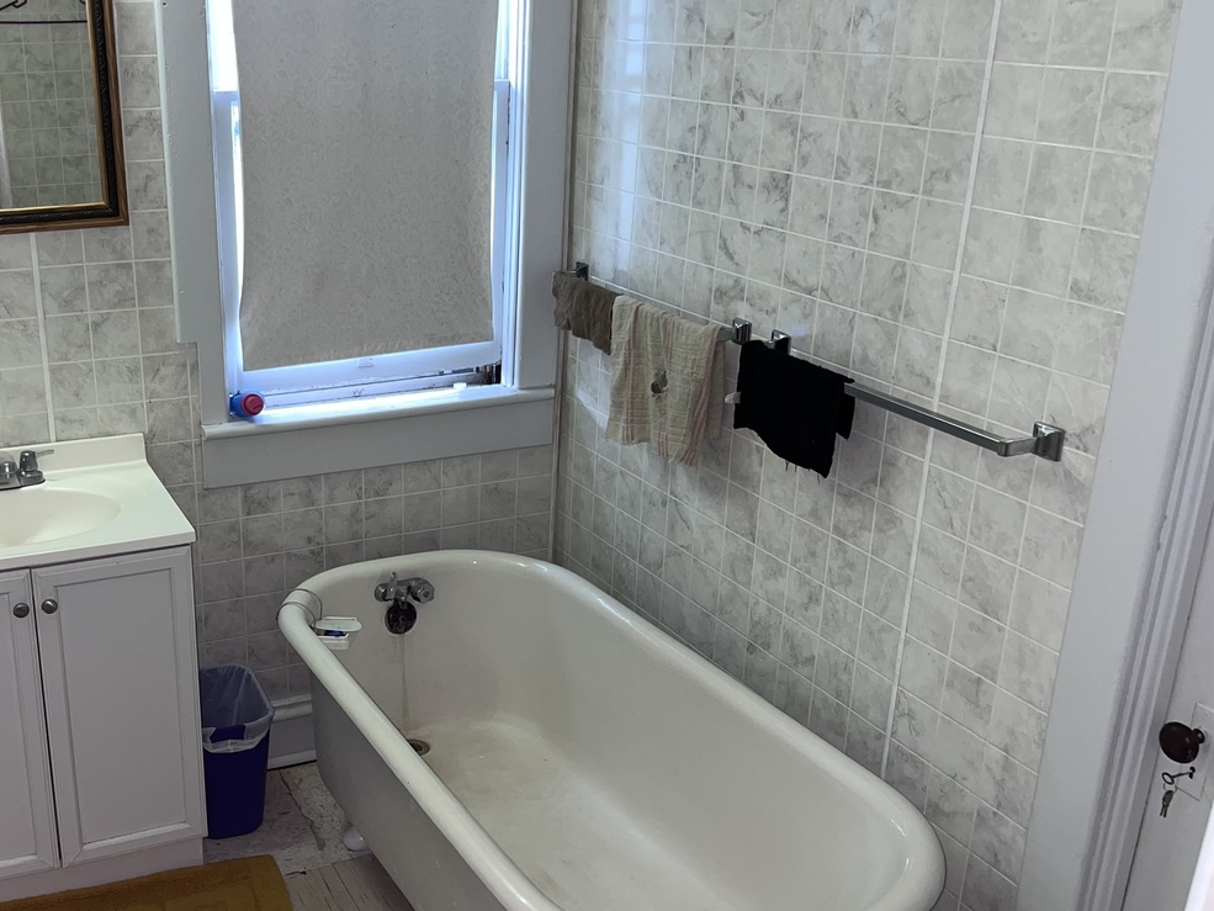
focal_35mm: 38
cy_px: 510
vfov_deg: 37.7
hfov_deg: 47.5
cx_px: 336
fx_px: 1333
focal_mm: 5.1
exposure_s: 1/19
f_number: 1.6
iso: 50
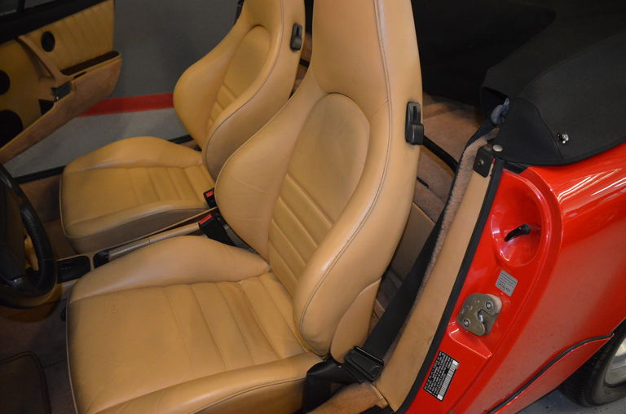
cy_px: 207
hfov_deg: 67.5
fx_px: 468
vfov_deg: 47.7
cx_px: 313
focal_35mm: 27
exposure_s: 1/60
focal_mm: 18
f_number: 3.5
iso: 3200
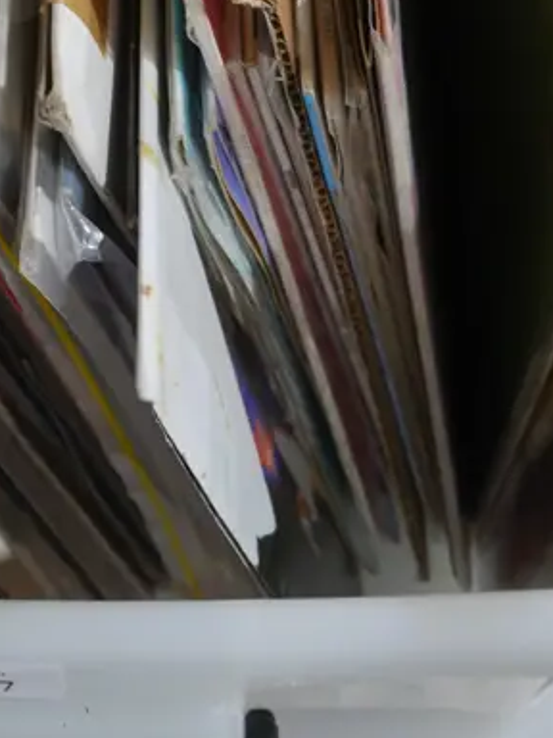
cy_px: -42
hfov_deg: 18.0
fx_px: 1704
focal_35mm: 80
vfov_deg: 23.2
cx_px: 22
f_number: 4
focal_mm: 15
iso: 1250
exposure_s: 1/60
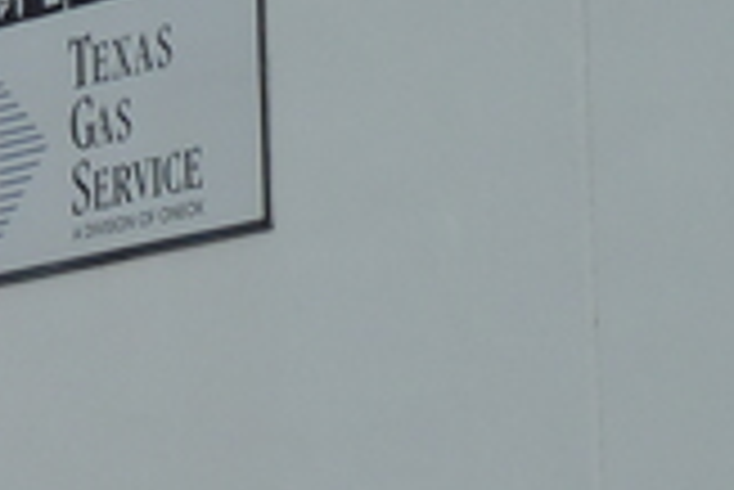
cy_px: 463
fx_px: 4918
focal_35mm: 241
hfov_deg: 8.3
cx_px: -518
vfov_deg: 5.7
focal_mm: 9.7
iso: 80
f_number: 5.6
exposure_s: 1/800
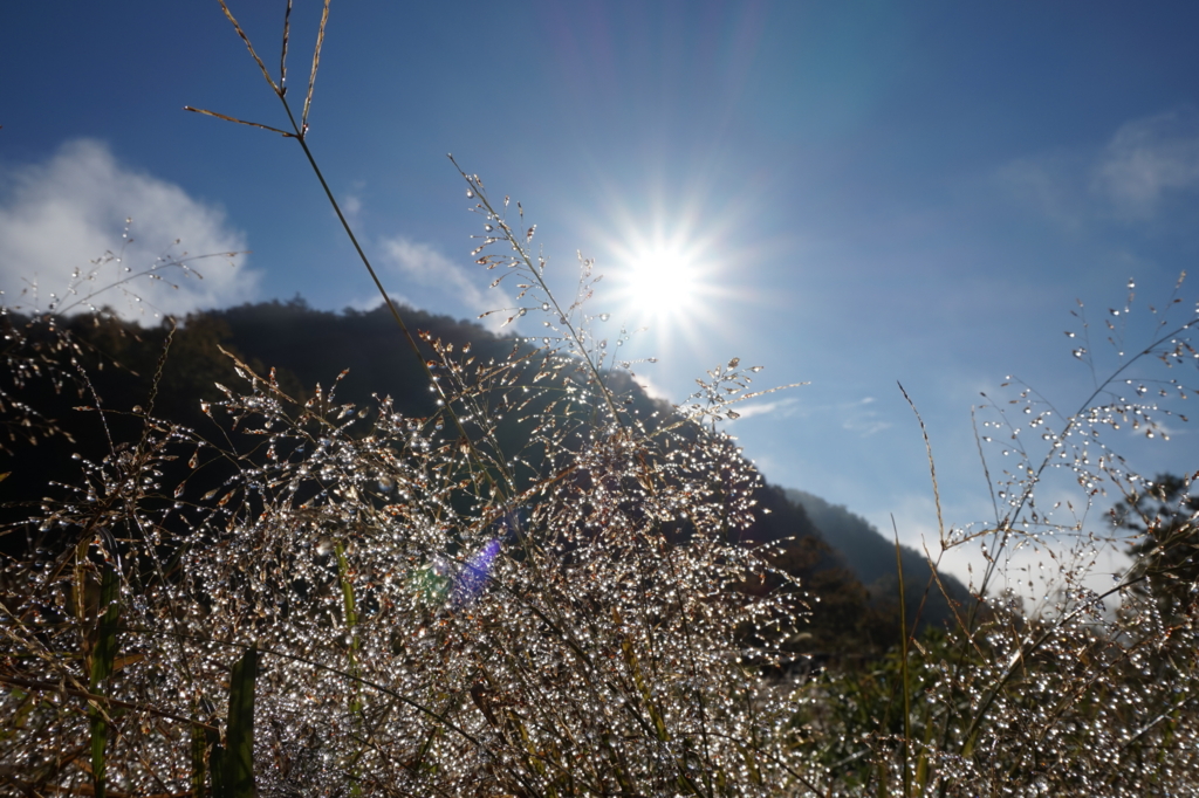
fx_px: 1049
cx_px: 600
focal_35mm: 32
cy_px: 399
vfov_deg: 41.7
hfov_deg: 59.5
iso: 100
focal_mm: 21
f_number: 13
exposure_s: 1/500
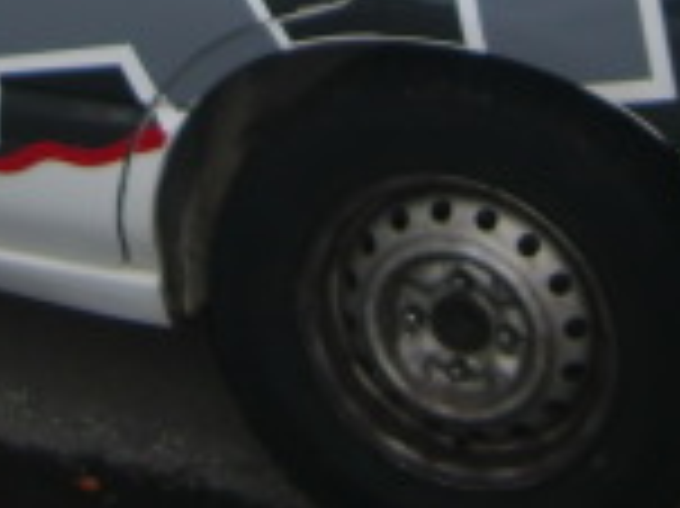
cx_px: 297
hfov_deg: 16.6
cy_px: -445
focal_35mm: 119
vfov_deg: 11.4
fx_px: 2336
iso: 64
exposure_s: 1/100
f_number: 2.6
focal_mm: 4.9
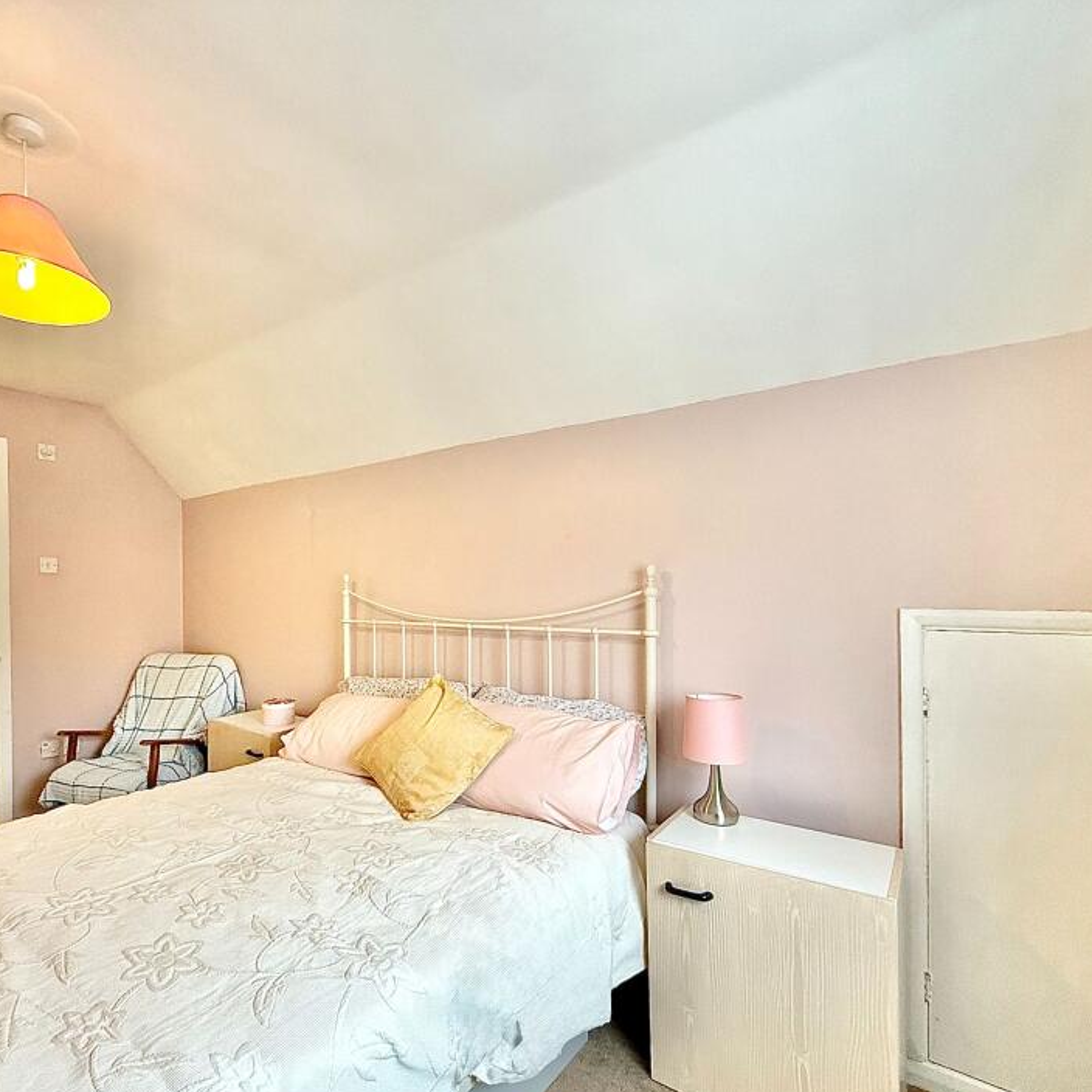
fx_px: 642
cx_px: 413
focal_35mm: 18
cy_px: 593
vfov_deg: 80.6
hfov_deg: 79.3
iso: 320
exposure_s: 1/100
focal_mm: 2.22
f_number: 2.2
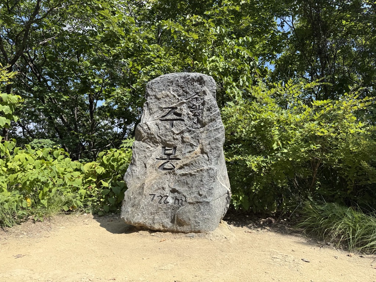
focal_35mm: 24
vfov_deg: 56.8
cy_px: 141
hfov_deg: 71.6
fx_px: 261
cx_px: 188
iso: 80
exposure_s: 1/2703
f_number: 1.78
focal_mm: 6.76
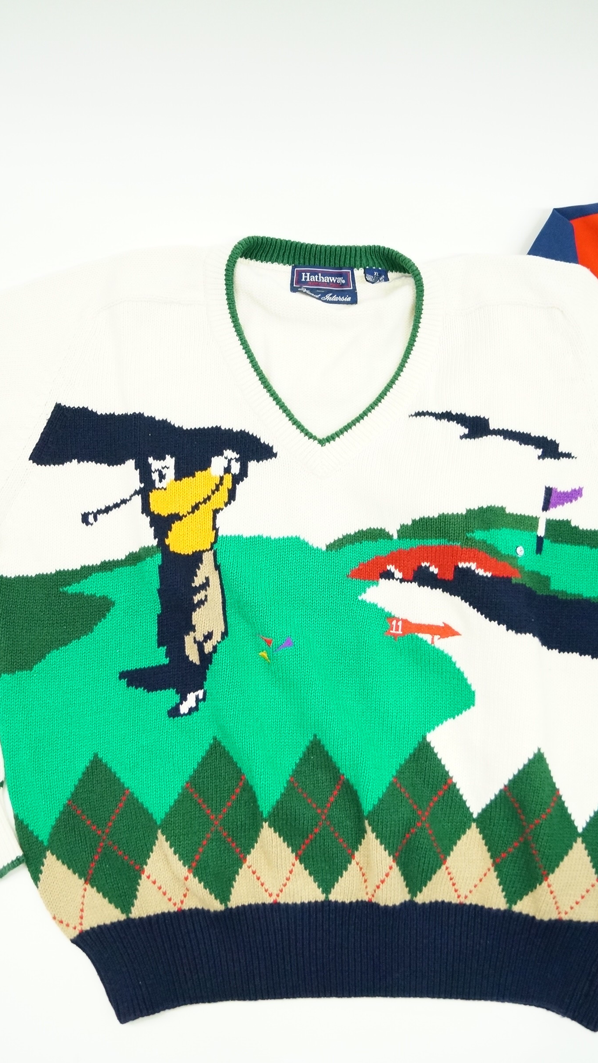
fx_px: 987
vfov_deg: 56.6
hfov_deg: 33.7
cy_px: 538
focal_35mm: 35
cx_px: 318
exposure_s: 1/60
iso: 2500
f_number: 4
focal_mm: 22
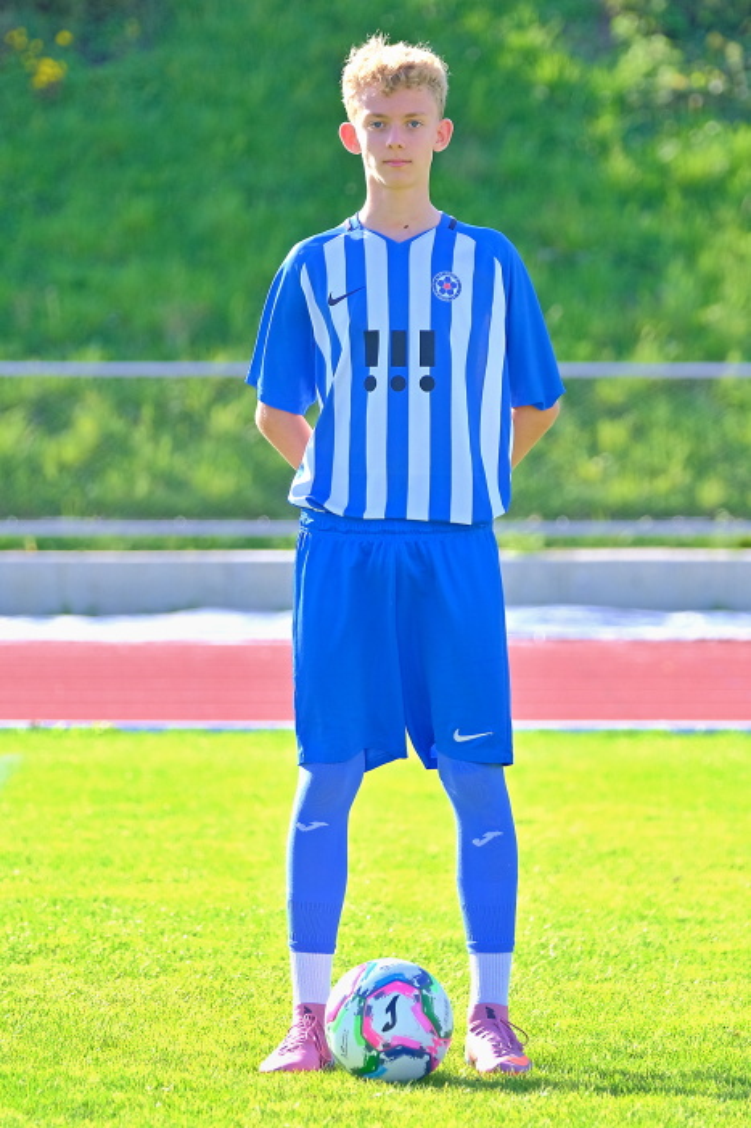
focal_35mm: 166
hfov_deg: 8.3
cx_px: 376
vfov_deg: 12.4
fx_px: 5197
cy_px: 564
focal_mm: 110.6
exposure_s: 1/800
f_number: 2.8
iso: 320
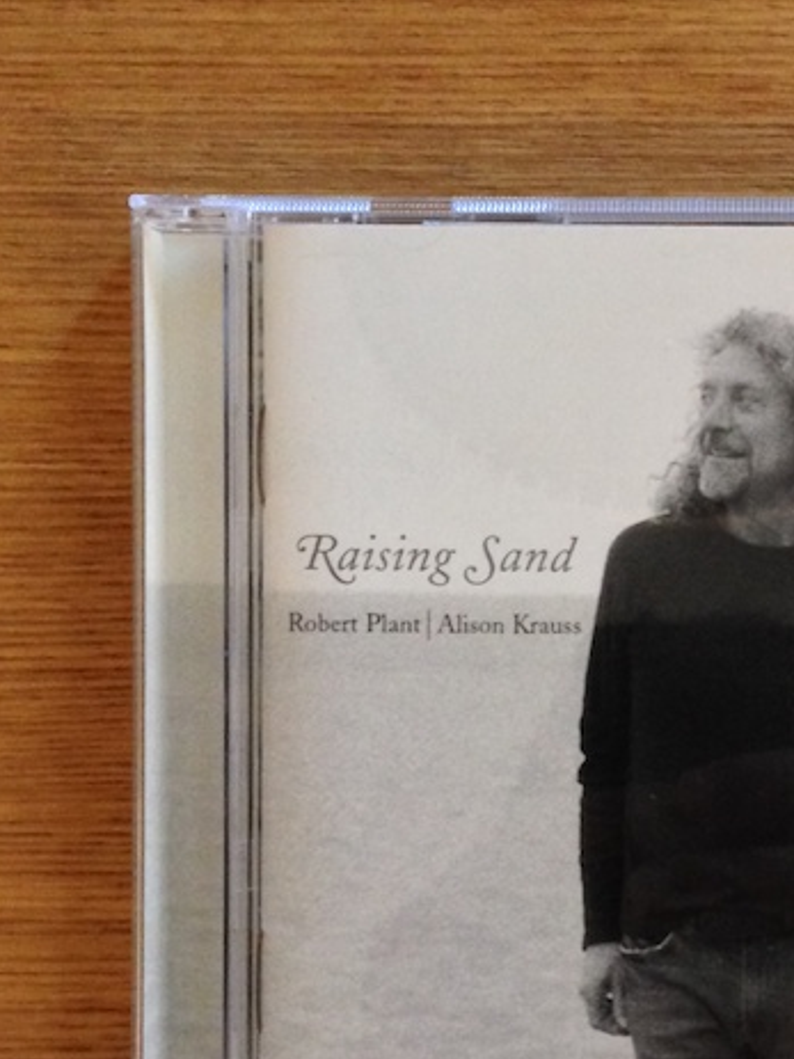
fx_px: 2234
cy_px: 693
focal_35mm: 73
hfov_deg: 19.7
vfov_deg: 26.6
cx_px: 748
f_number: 2.4
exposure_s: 1/20
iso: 250
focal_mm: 4.12
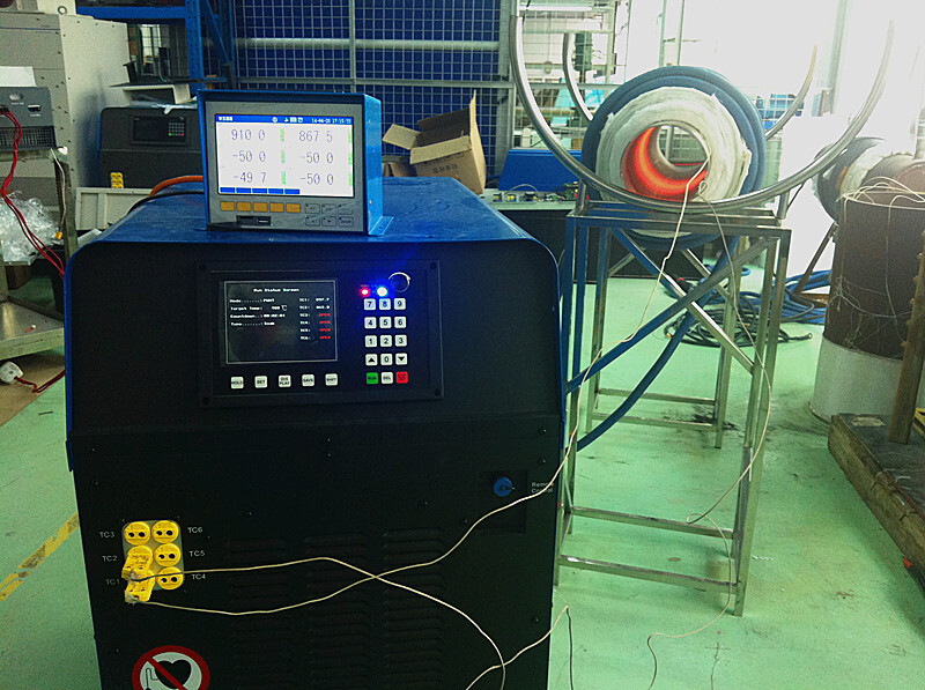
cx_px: 462
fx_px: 934
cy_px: 345
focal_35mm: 35
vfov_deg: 40.6
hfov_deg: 52.7
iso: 125
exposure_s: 1/17
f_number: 2.8
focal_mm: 3.85
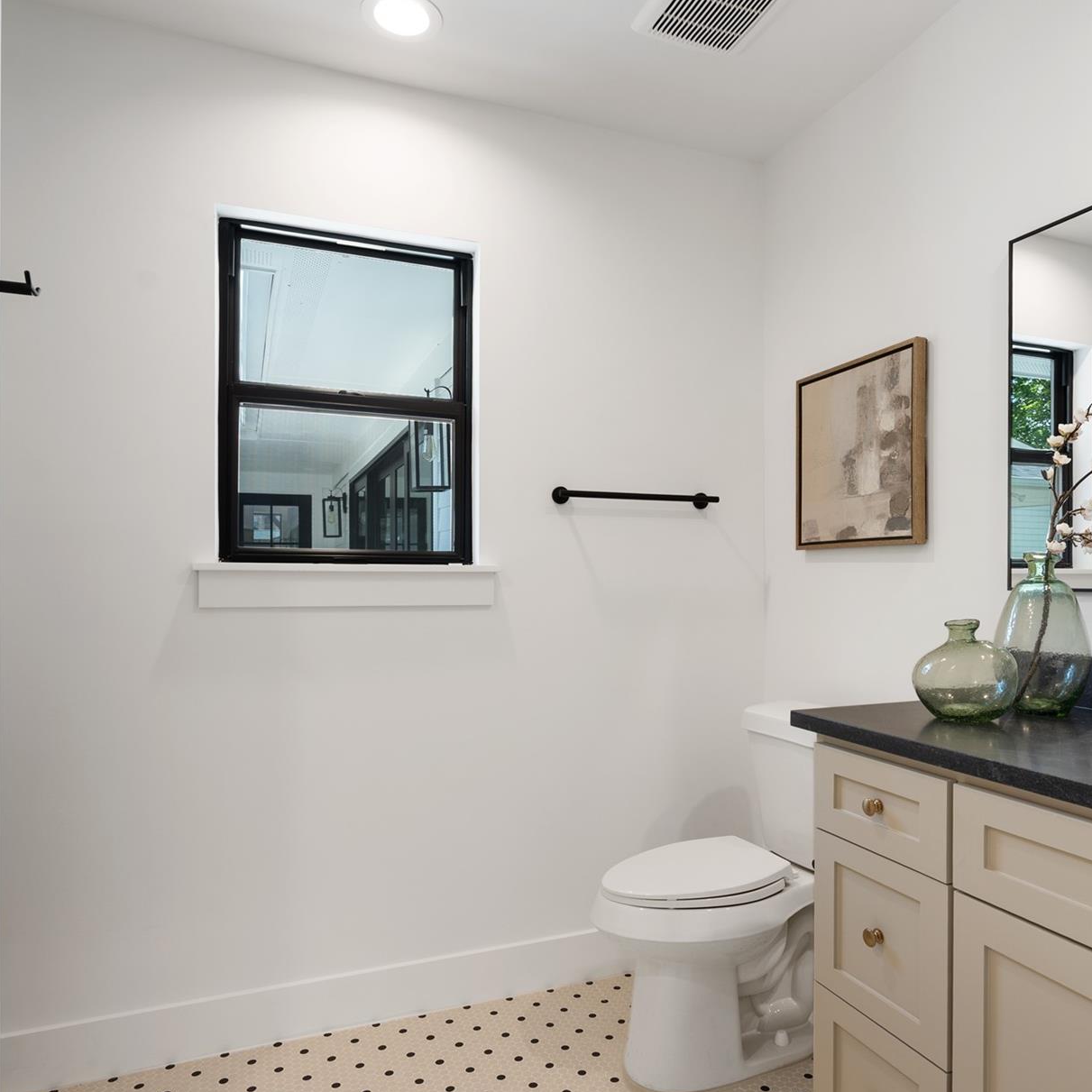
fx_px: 821
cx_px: 618
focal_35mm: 23
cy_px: 600
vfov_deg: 67.1
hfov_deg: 67.0
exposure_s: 1/8
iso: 100
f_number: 8
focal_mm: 16
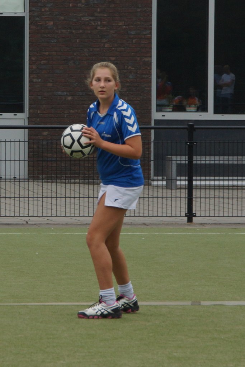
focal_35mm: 150
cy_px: 184
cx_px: 122
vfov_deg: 13.7
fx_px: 1531
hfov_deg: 9.2
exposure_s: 1/800
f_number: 9
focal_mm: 100
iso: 400
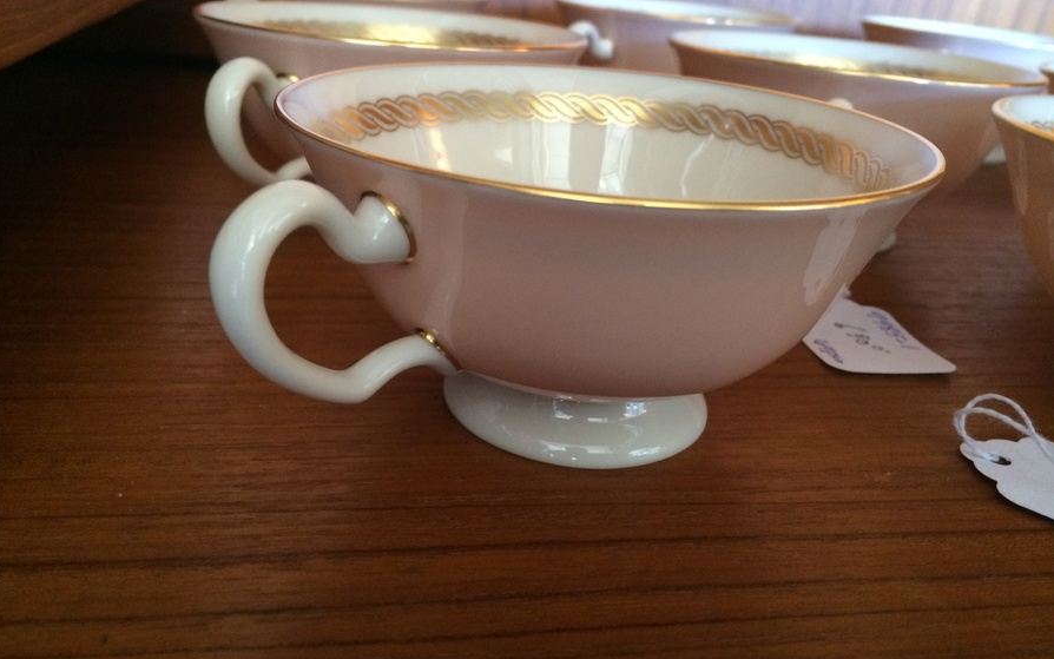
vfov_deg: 39.4
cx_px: 526
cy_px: 285
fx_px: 919
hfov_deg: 59.6
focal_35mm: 32
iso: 320
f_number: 2.2
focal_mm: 4.12
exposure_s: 1/30
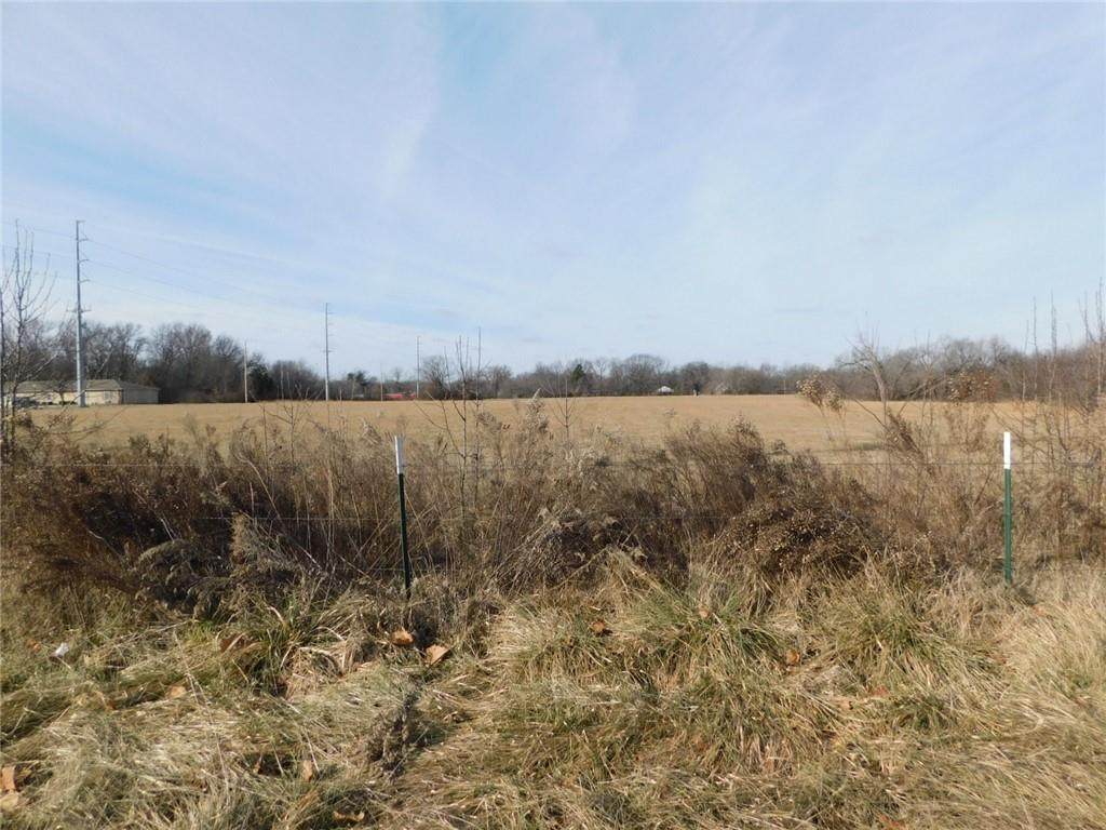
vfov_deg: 58.9
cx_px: 553
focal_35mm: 23
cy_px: 415
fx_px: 735
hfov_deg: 73.9
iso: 125
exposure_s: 1/400
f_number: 6
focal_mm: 4
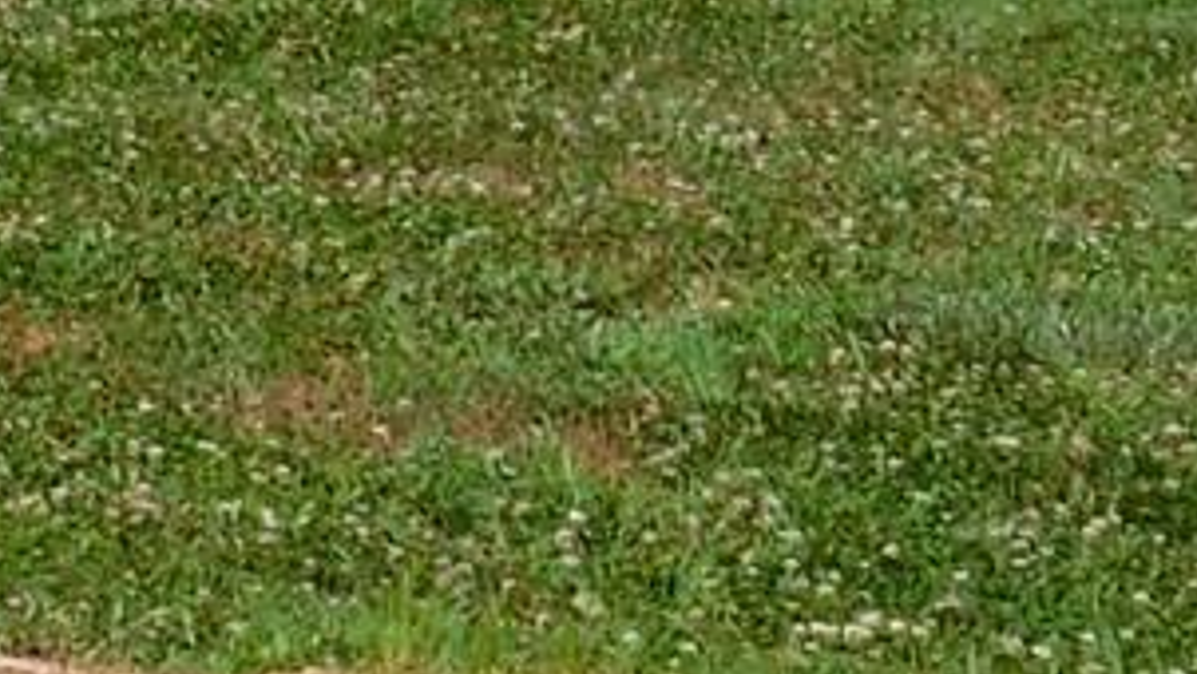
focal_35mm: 266
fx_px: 8444
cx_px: 135
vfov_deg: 4.1
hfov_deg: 8.1
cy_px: -2355
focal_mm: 6.3
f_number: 7
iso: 125
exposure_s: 1/400
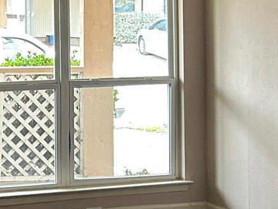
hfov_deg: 16.2
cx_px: 23
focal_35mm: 120
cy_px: 40
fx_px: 964
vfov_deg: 12.3
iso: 200
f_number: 1.5
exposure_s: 1/60
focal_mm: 5.7
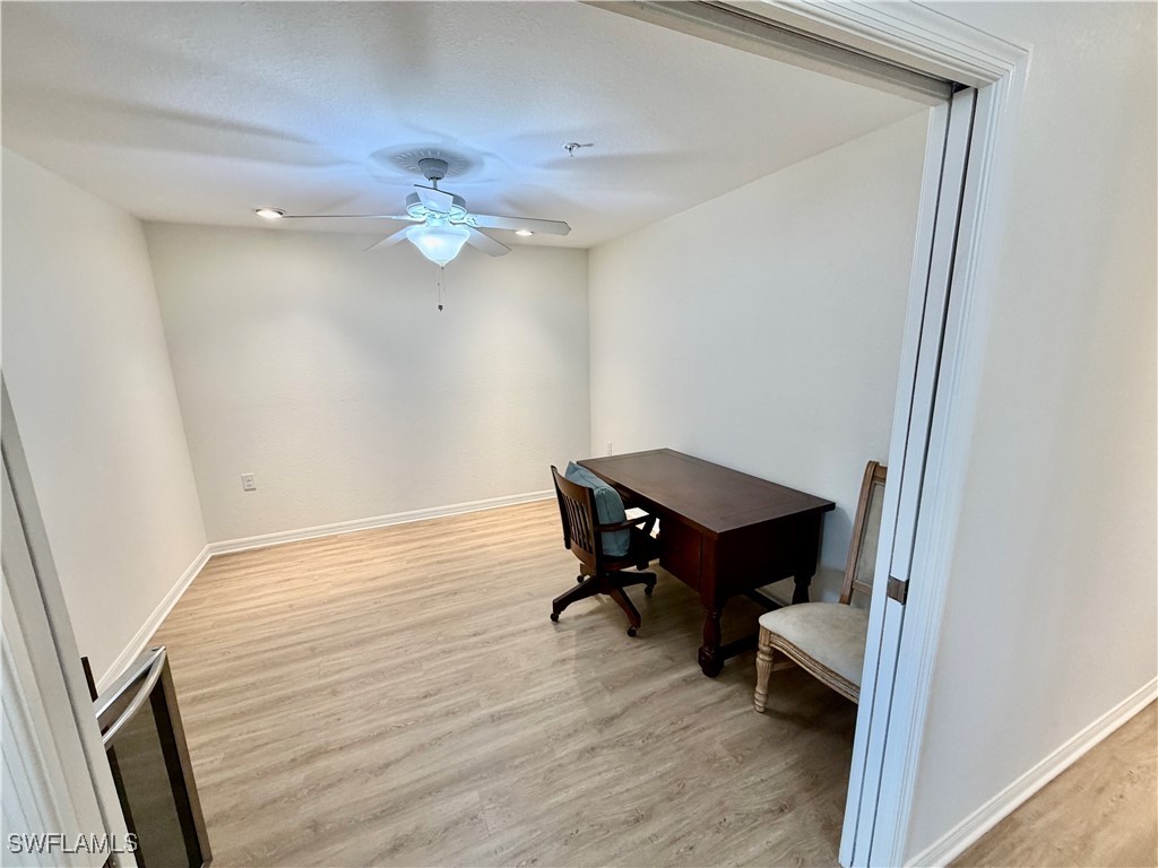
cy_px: 434
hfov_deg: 102.1
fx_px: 468
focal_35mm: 14
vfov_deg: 85.7
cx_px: 579
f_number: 2.2
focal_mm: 2.22
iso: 160
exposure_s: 1/60
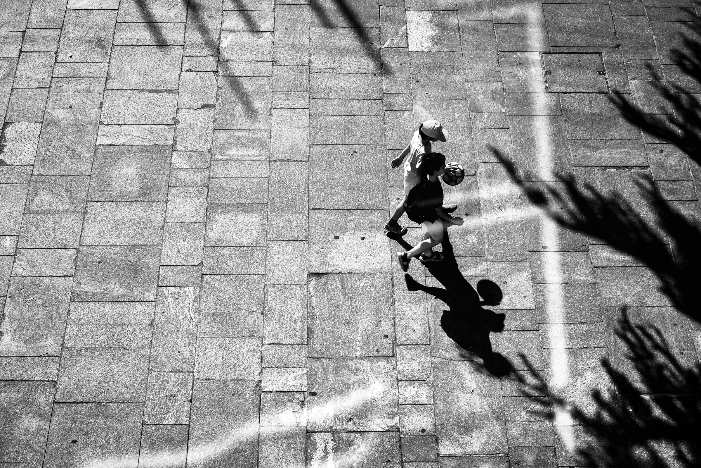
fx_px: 1266
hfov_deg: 31.0
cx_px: 350
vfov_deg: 20.9
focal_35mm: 65
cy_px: 234
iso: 200
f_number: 5.6
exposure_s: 1/250
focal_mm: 43.2
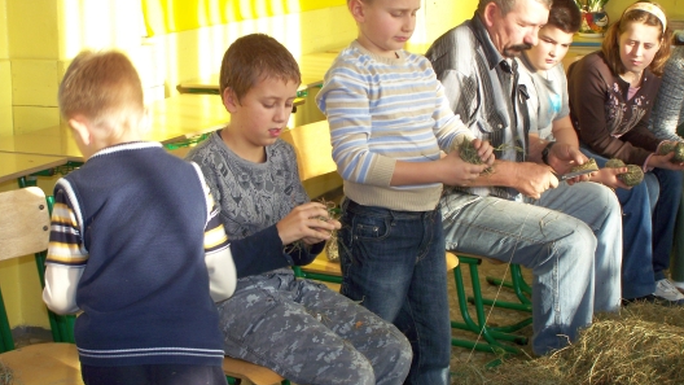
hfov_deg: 25.9
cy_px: 212
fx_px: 1487
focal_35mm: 82
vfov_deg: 14.7
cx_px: 342
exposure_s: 1/80
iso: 80
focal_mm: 12.4
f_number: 3.2
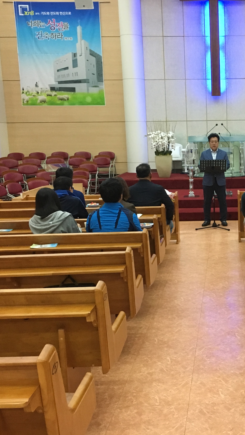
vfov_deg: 47.4
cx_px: 241
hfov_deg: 26.3
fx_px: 497
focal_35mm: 43
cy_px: 216
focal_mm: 4.15
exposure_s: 1/30
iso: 200
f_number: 2.2
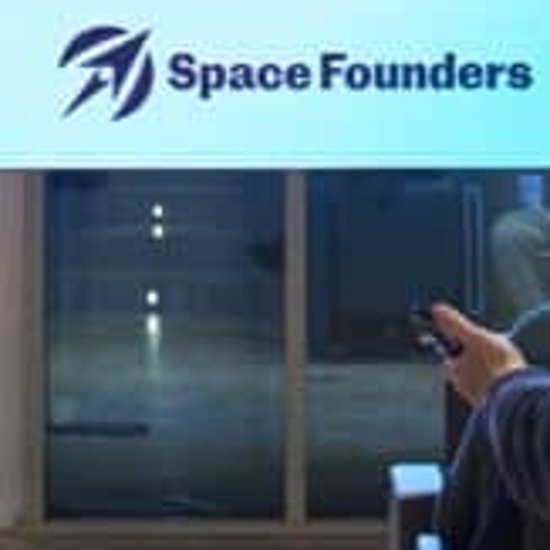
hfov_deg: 7.1
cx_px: 459
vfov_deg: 7.1
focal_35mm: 246
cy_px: -130
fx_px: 4422
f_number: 2.8
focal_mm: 31
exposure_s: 1/320
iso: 1250
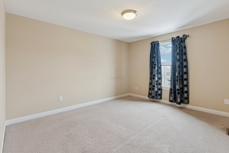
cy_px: 69
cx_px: 118
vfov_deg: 70.2
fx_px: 108
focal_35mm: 17
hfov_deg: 93.3
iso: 250
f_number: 3.5
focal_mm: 14
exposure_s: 1/30
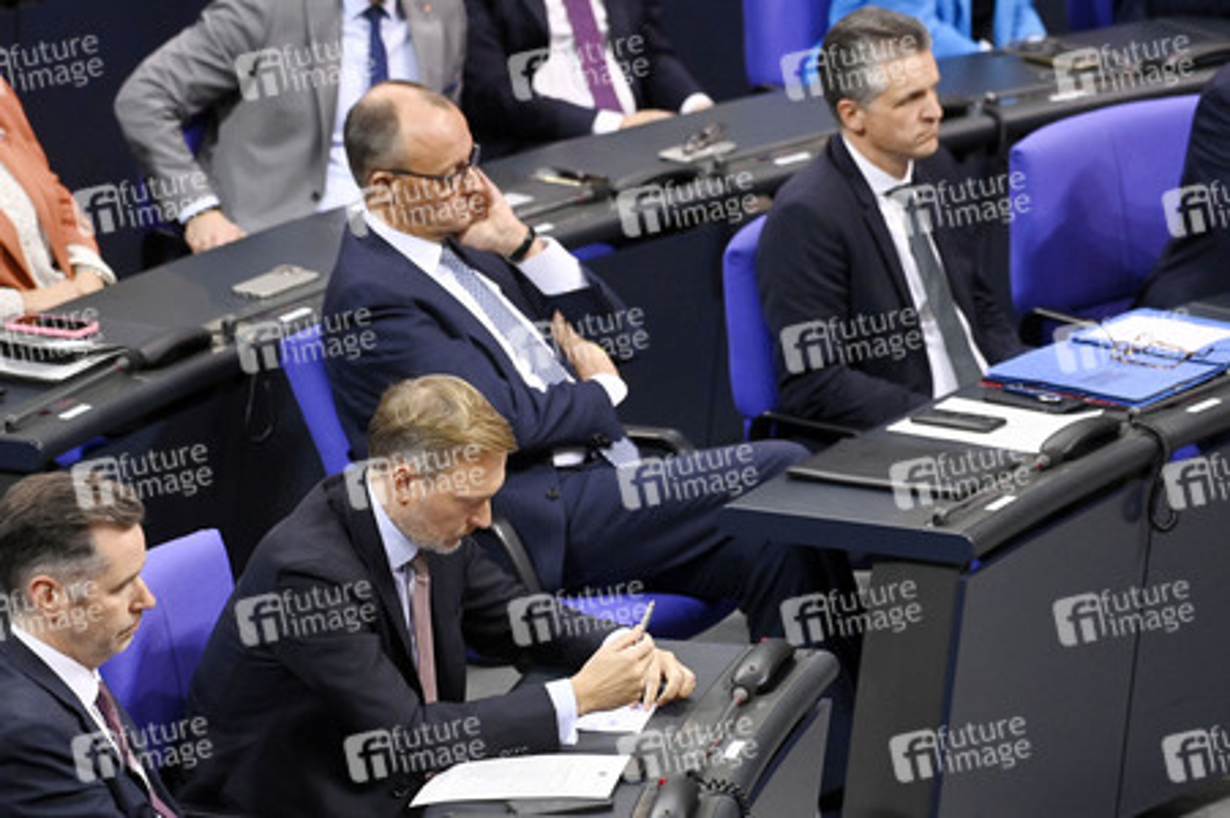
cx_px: 615
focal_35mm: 270
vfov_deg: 5.1
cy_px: 409
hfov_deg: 7.6
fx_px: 9218
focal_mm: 270
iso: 10000
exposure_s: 1/320
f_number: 5.6
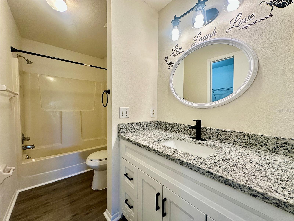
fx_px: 119
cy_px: 110
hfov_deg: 102.1
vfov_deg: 85.7
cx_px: 147
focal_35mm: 14
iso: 100
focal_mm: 2.22
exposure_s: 1/120
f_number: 2.2
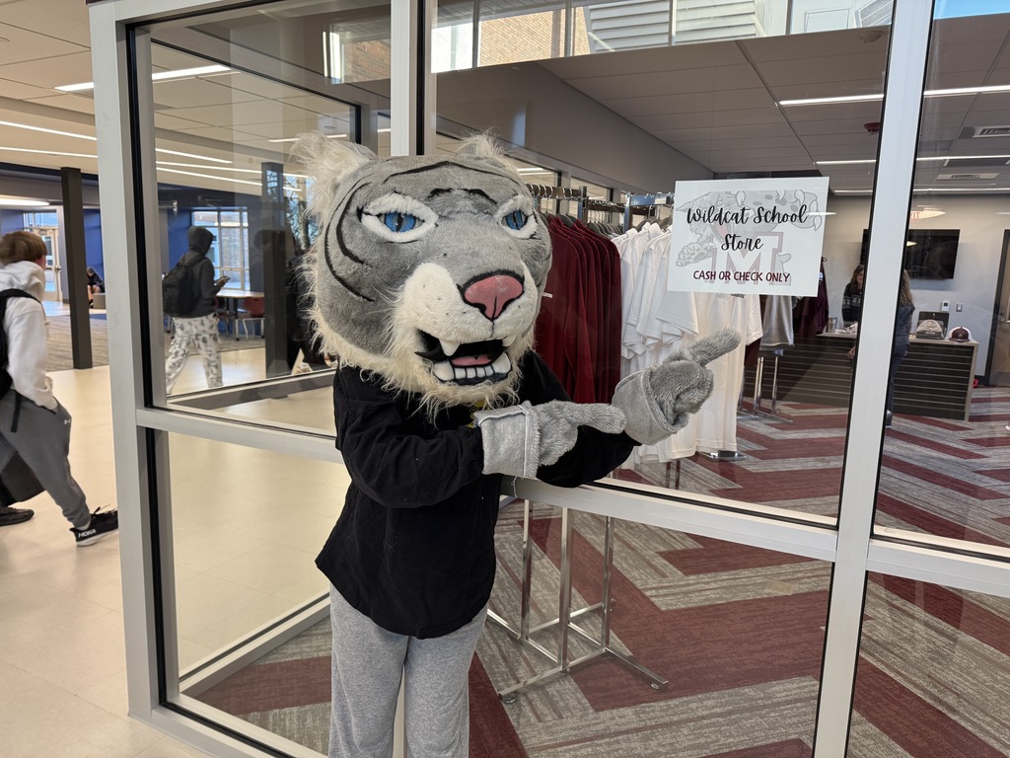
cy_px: 379
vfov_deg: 56.8
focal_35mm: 24
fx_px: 700
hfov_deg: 71.6
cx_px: 505
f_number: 1.78
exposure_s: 1/105
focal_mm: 6.76
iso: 200
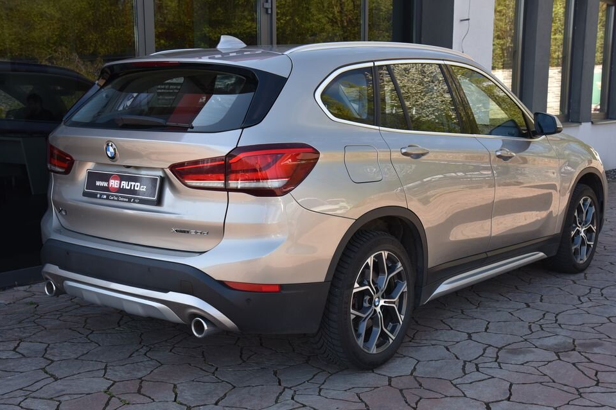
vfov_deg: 28.6
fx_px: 804
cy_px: 198
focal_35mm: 47
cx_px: 306
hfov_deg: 41.9
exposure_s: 1/250
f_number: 8
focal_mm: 44
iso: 500
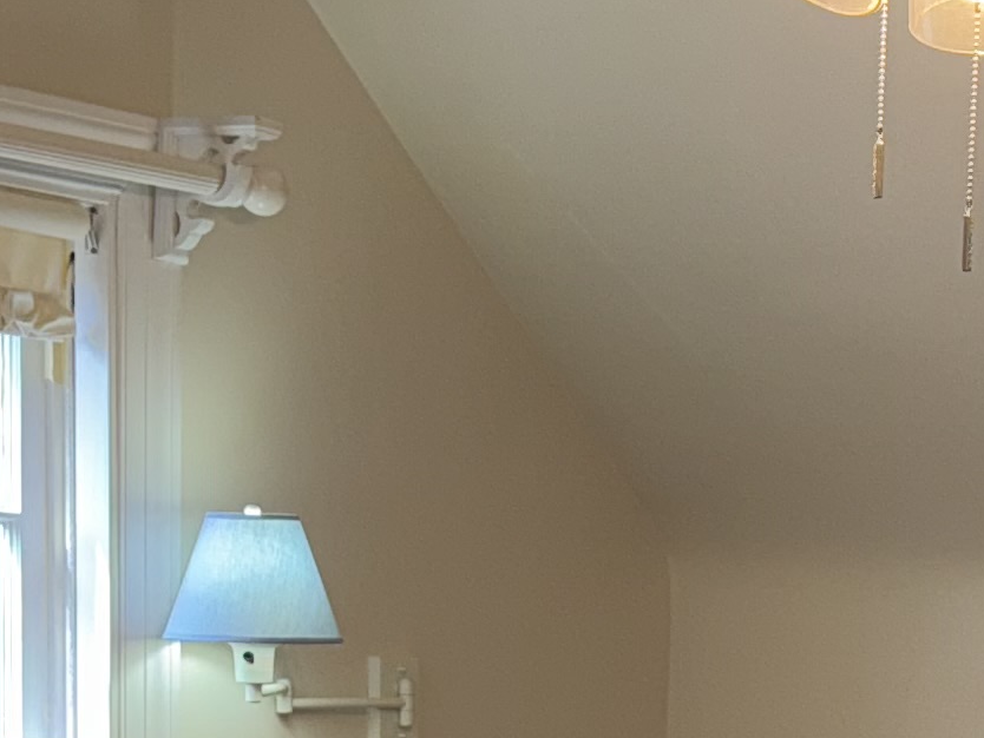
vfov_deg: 12.1
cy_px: 1153
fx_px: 3298
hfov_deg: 16.8
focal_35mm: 116
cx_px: 859
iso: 80
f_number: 1.78
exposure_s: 1/120
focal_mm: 6.76
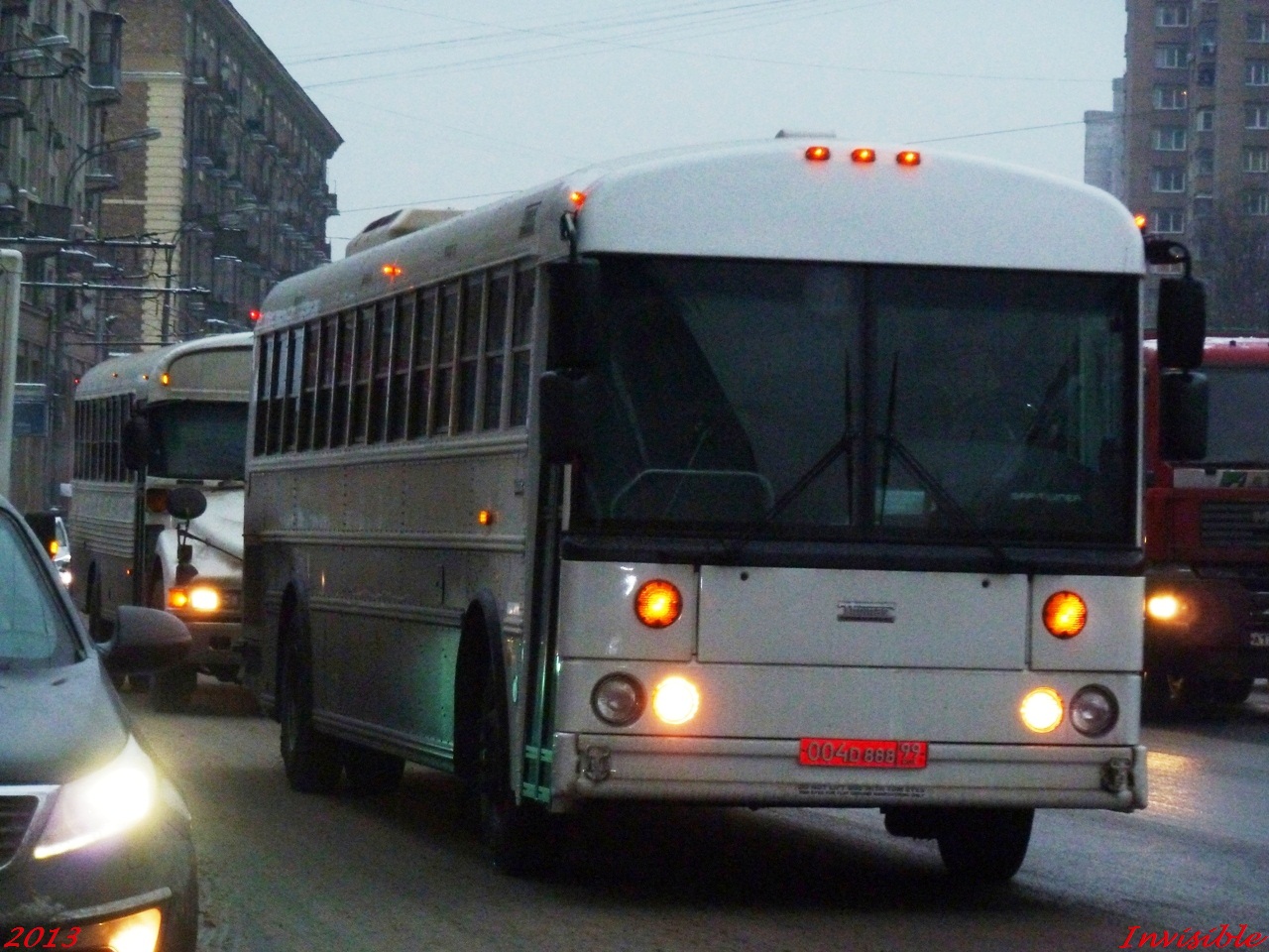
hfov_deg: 12.5
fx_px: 5792
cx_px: 634
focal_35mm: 158
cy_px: 476
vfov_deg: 9.4
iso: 400
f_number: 4.5
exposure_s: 1/160
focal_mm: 25.9
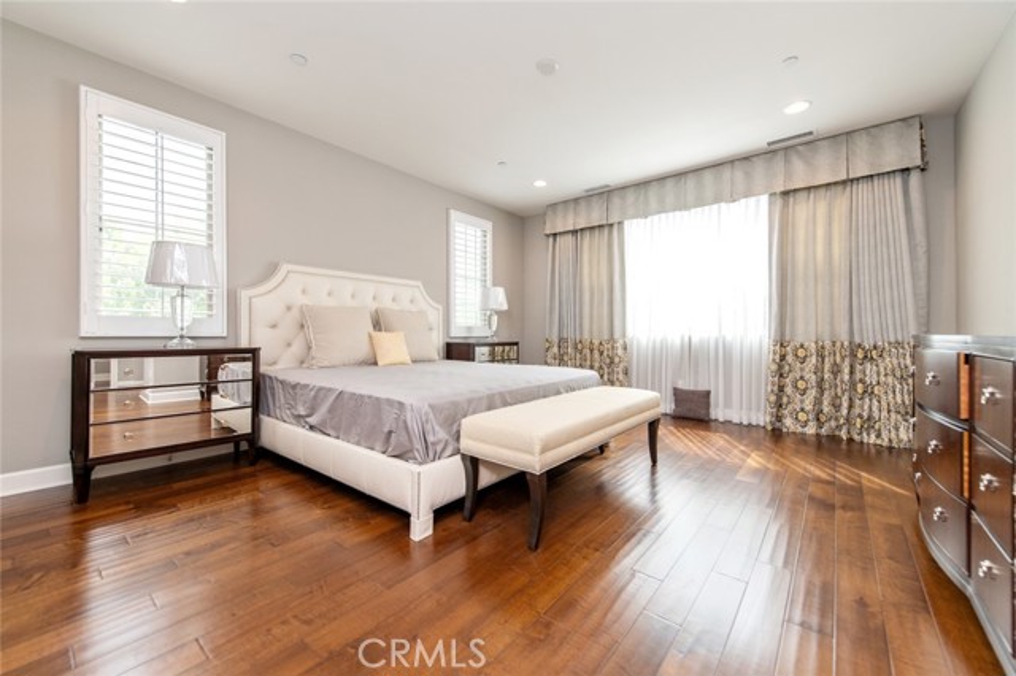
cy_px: 338
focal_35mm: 14
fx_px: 395
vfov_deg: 81.1
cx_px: 508
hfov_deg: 104.3
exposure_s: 1/60
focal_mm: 14
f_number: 4
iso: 360
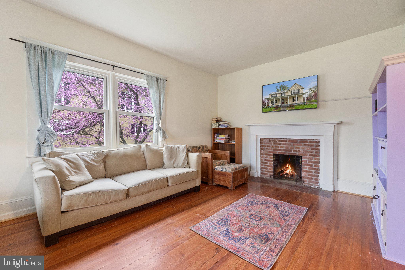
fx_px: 169
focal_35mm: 15
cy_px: 135
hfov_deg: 100.4
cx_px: 202
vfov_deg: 77.3
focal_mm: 10
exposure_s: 1/1.25
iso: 800
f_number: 8
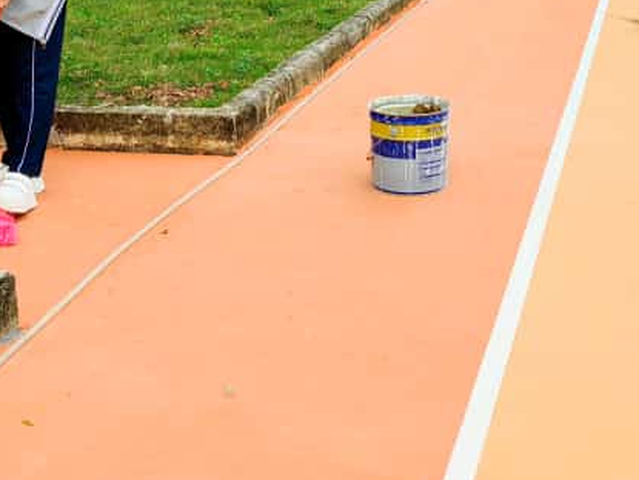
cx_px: 373
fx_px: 1201
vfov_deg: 21.9
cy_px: 18
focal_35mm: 65
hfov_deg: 29.7
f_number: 1.8
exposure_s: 1/1340
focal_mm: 5.54
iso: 50
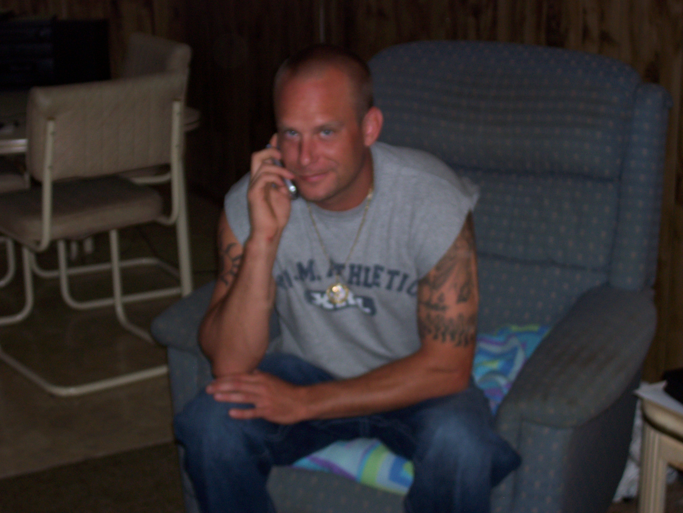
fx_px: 1282
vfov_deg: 22.6
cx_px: 342
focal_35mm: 65
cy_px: 256
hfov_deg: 29.8
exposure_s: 1/78.4
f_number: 3.6
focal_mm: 10.8
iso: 80
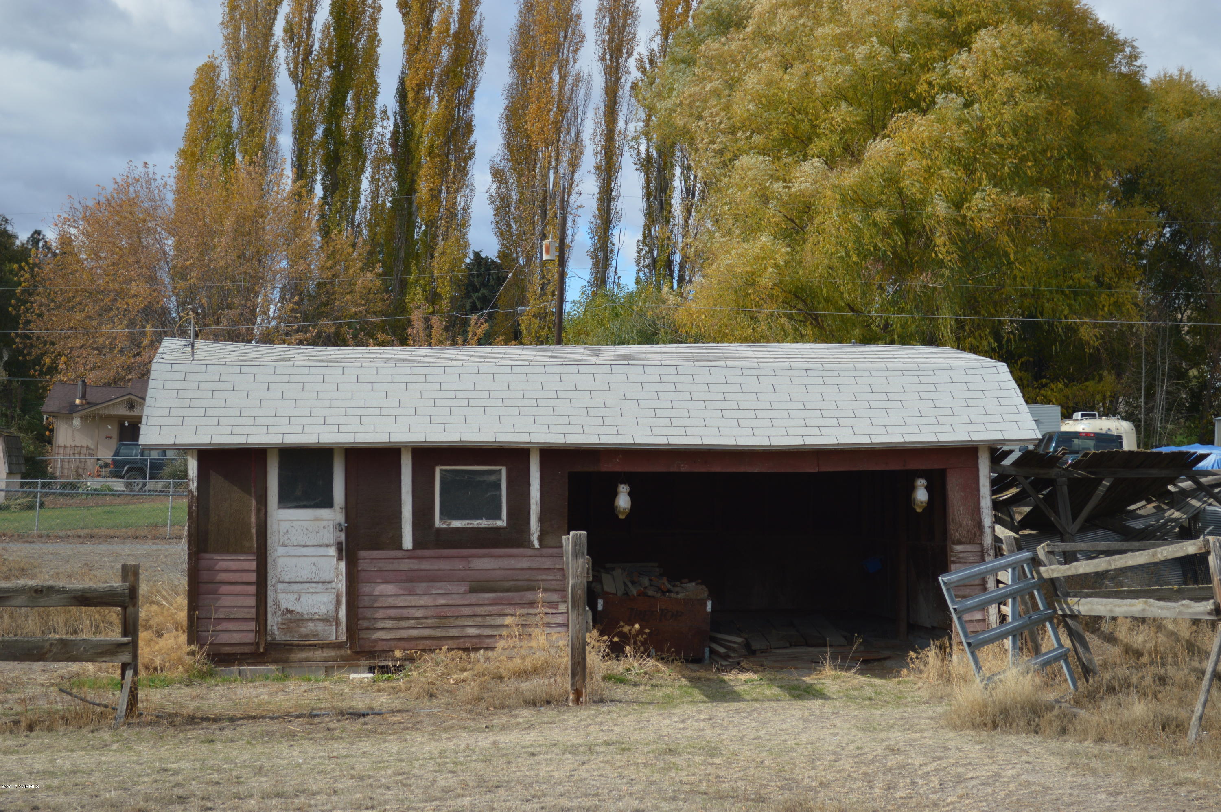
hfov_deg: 30.5
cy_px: 406
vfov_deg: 20.6
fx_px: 2236
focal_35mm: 66
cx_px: 610
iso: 100
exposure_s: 1/400
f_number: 5.3
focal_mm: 44
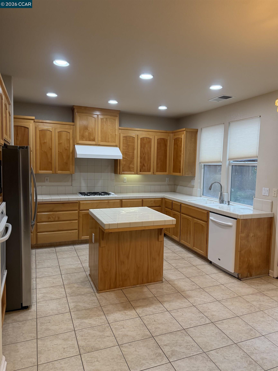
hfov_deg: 56.8
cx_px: 139
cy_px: 186
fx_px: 257
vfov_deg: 71.6
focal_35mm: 24
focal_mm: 6.76
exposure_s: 1/172
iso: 200
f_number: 1.78
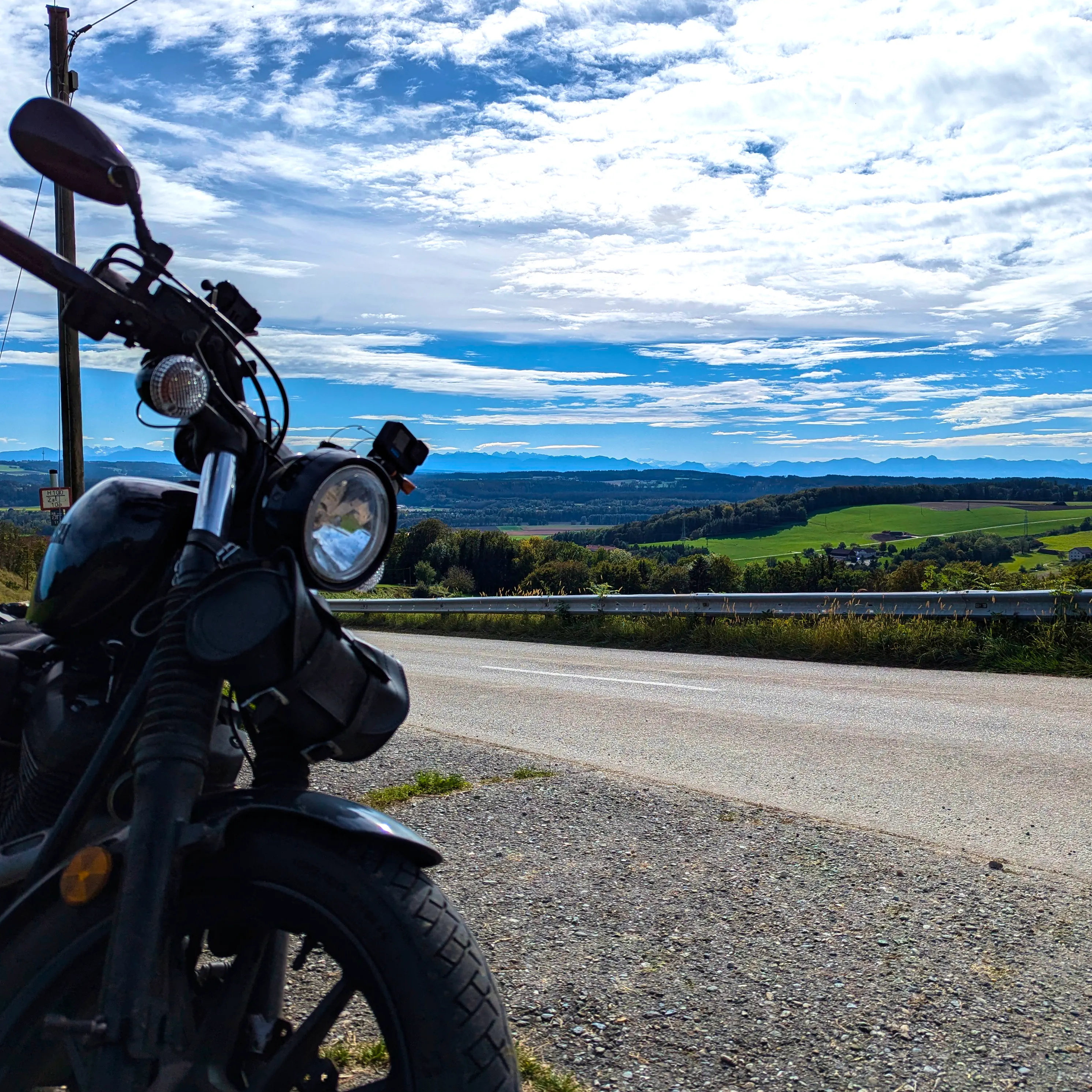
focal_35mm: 29
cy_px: 536
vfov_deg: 55.6
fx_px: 1035
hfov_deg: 55.5
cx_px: 611
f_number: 1.85
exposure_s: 1/7519
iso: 44
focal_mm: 6.81
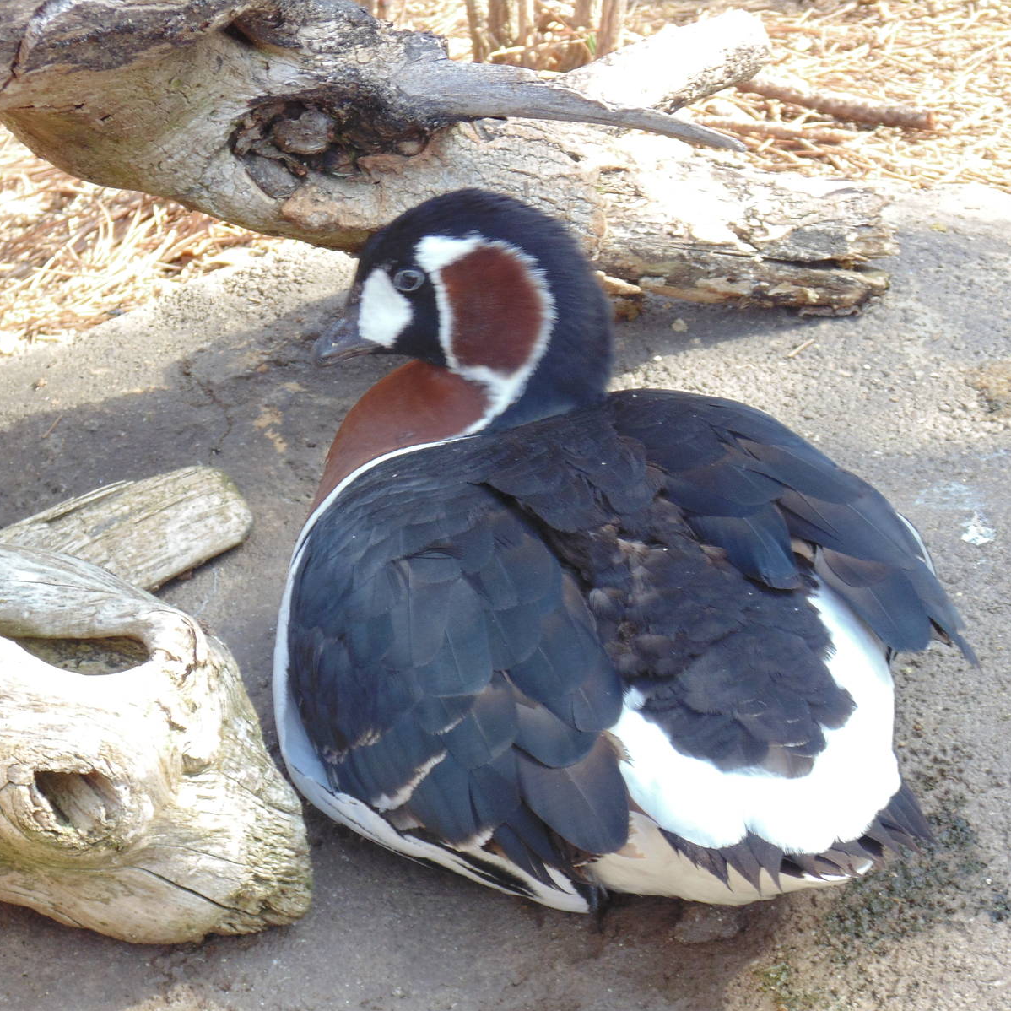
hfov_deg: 9.6
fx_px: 6047
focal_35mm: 183
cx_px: 480
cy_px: 506
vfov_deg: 9.6
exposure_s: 1/30
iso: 100
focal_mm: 27.8
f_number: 5.2
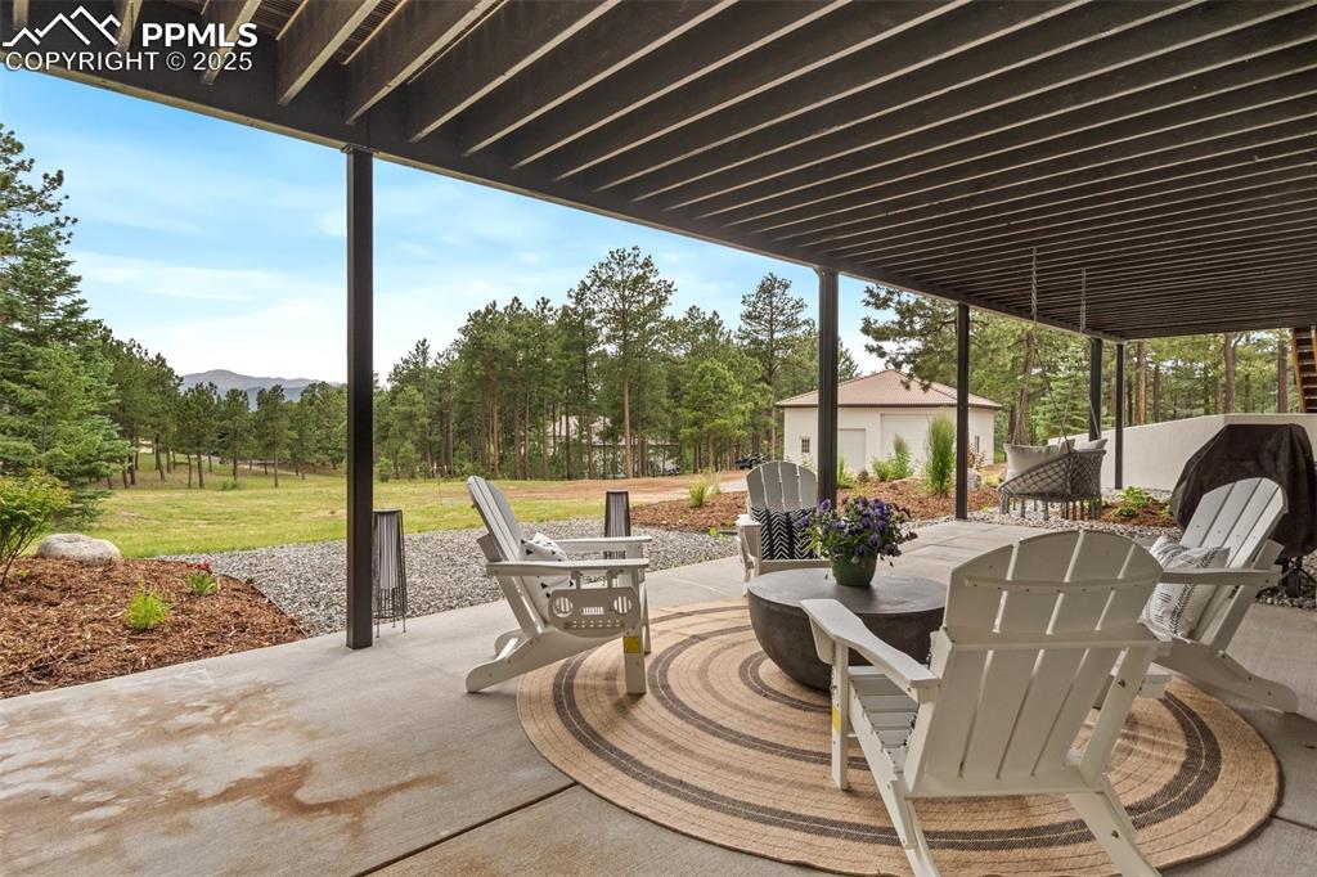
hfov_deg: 90.0
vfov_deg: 67.3
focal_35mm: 18
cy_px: 438
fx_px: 658
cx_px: 658
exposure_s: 1/25
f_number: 8
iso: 1000
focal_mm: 18
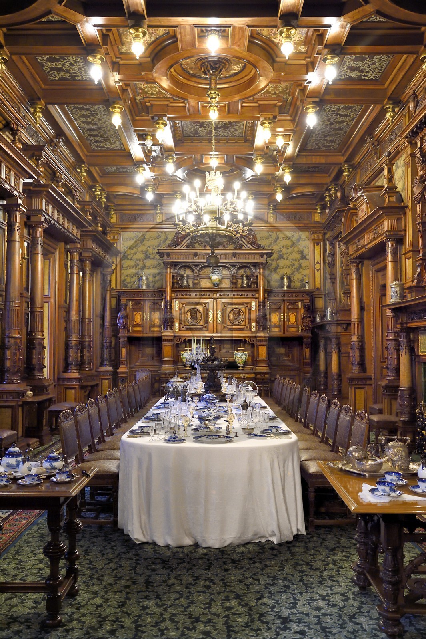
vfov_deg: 58.7
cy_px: 320
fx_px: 569
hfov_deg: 41.1
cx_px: 213
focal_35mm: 32
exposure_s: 1/25
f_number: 7.1
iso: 4000
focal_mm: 32
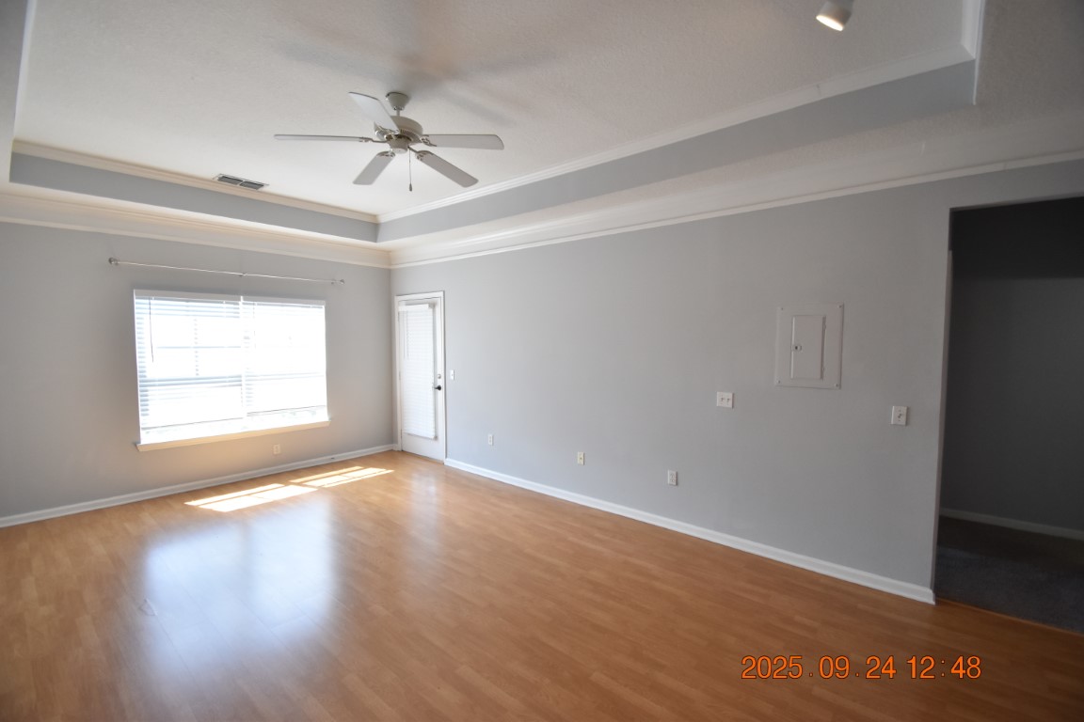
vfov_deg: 77.3
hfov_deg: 100.4
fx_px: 452
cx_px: 542
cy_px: 361
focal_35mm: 15
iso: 800
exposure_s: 1/350
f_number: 3.5
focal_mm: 10
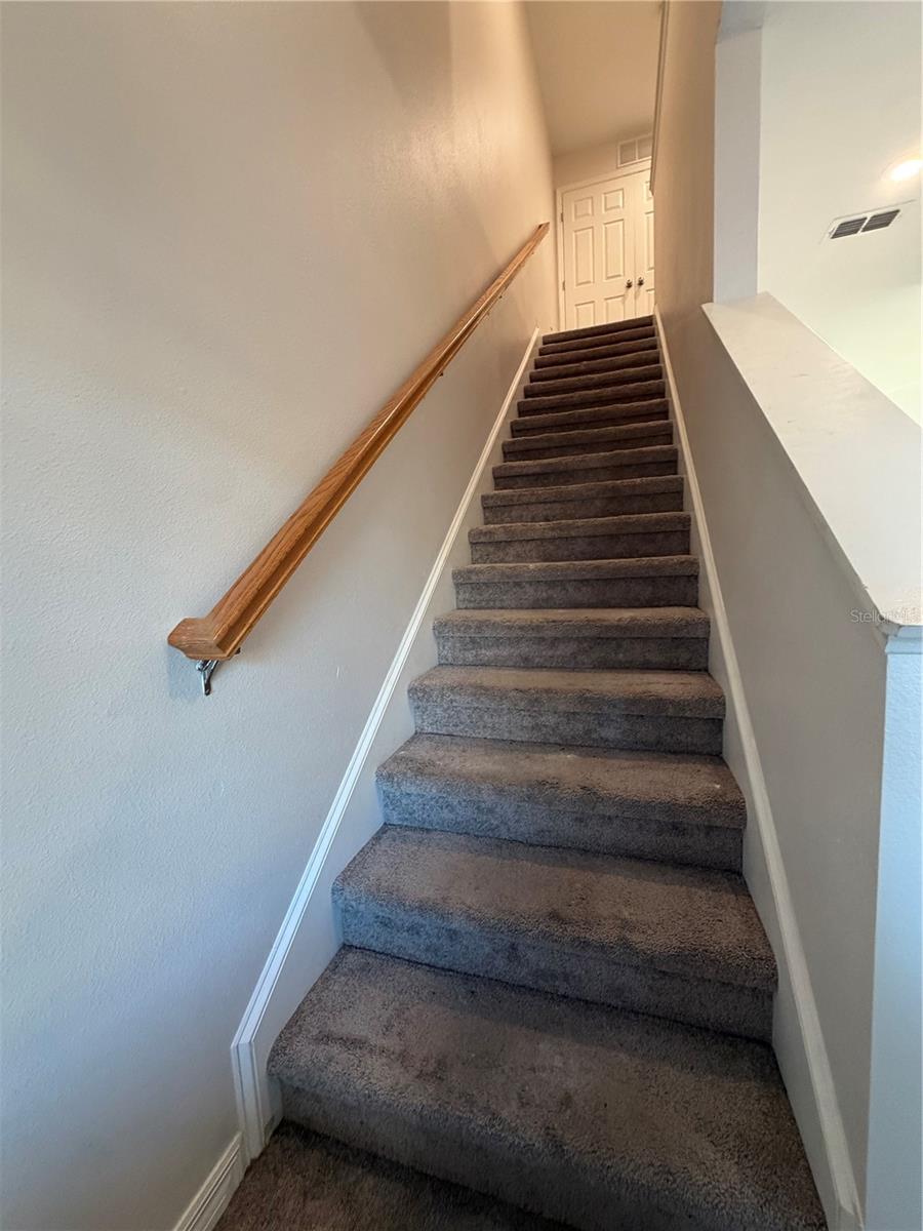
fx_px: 498
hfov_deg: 85.7
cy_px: 616
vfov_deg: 102.1
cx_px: 462
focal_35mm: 14
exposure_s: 1/60
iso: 320
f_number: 2.2
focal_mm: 2.22
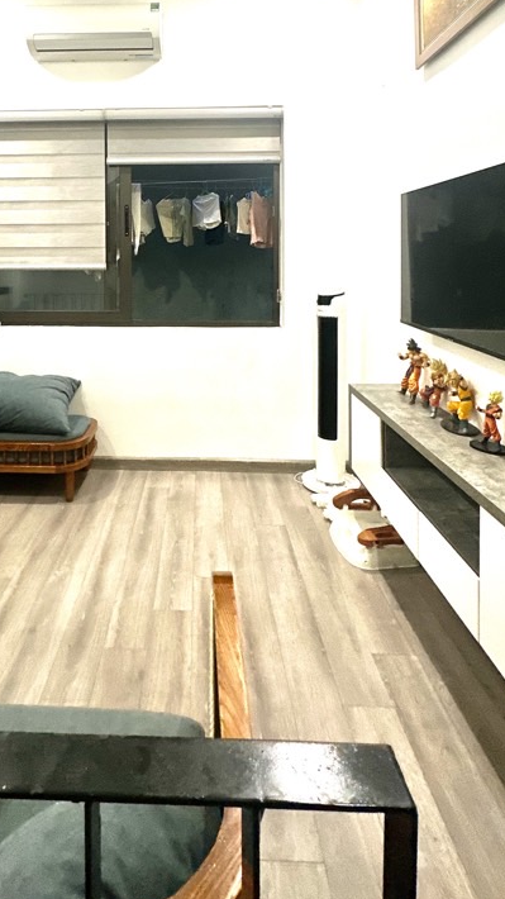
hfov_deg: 50.7
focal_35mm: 22
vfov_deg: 77.3
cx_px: 176
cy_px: 267
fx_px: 524
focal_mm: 2.22
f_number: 2.2
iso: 200
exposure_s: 1/50
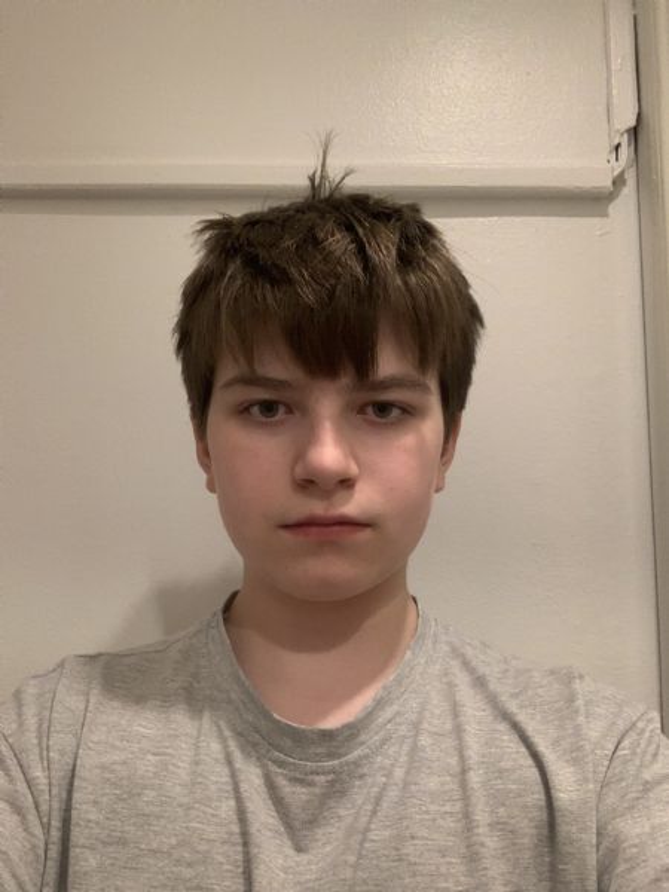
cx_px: 334
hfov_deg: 44.2
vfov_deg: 56.8
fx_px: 825
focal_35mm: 32
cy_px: 446
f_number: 2.2
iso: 320
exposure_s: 1/40
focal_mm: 2.87
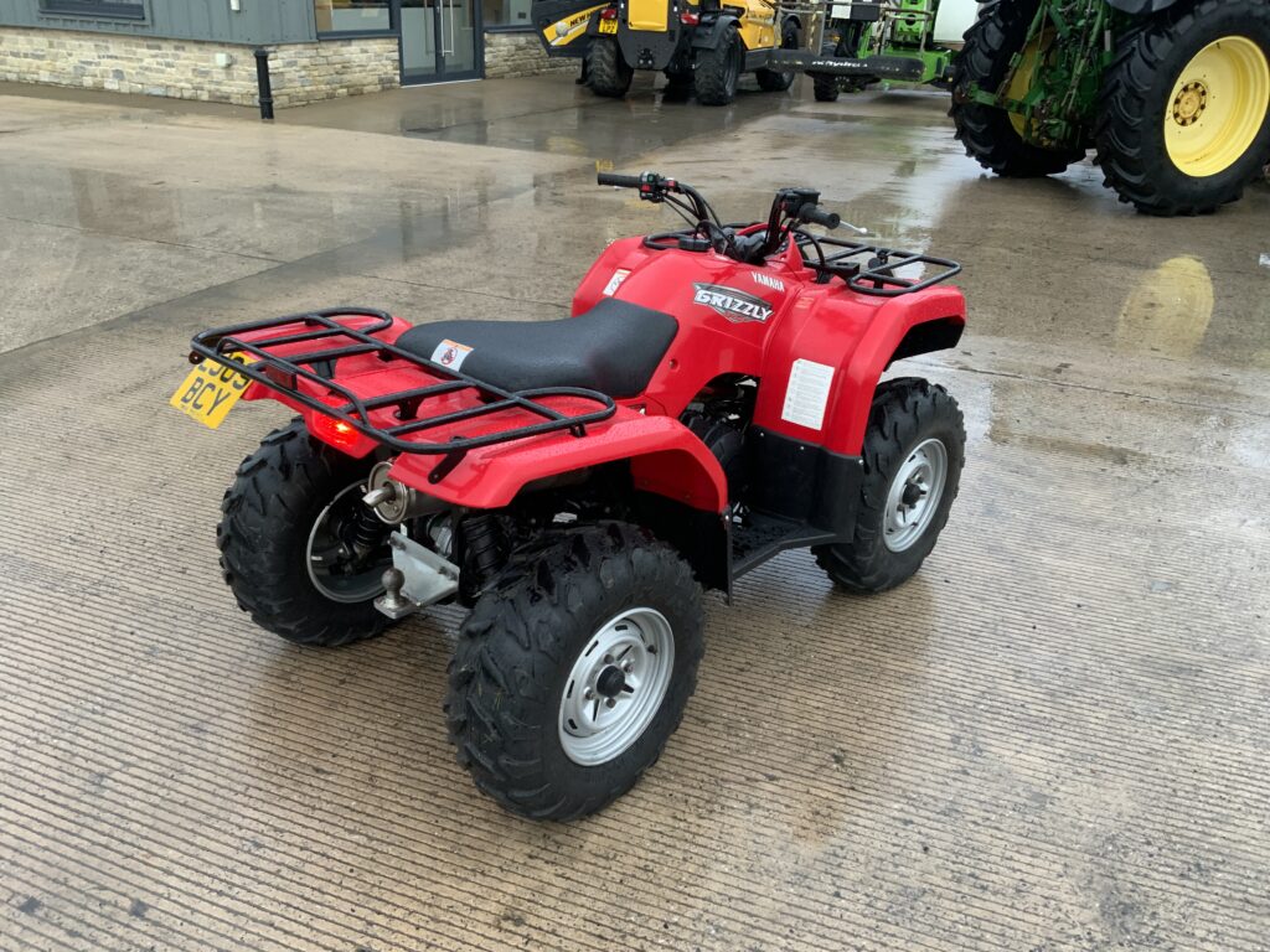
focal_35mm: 29
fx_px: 1064
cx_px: 635
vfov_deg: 48.2
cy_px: 476
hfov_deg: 61.7
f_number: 1.8
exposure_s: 1/122
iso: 50
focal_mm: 3
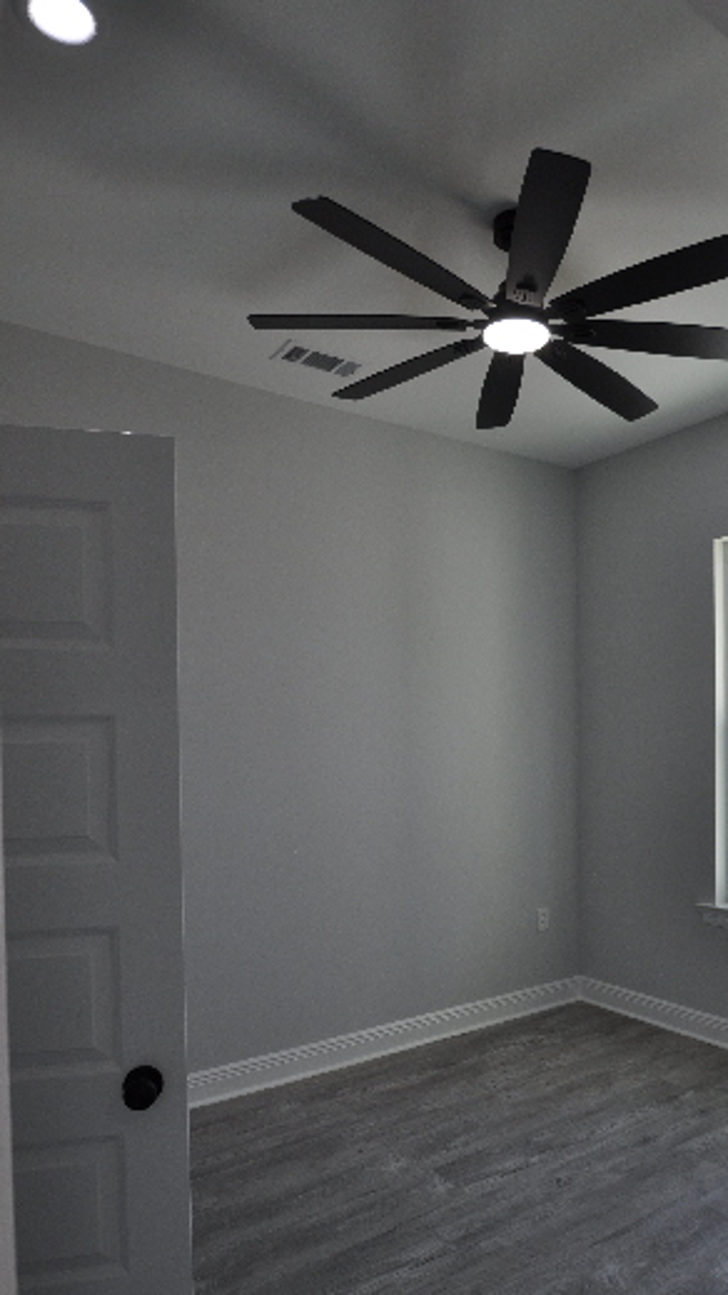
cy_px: 729
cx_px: 490
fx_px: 810
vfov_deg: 76.9
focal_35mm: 24
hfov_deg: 47.5
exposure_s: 1/125
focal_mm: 13
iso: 250
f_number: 5.6
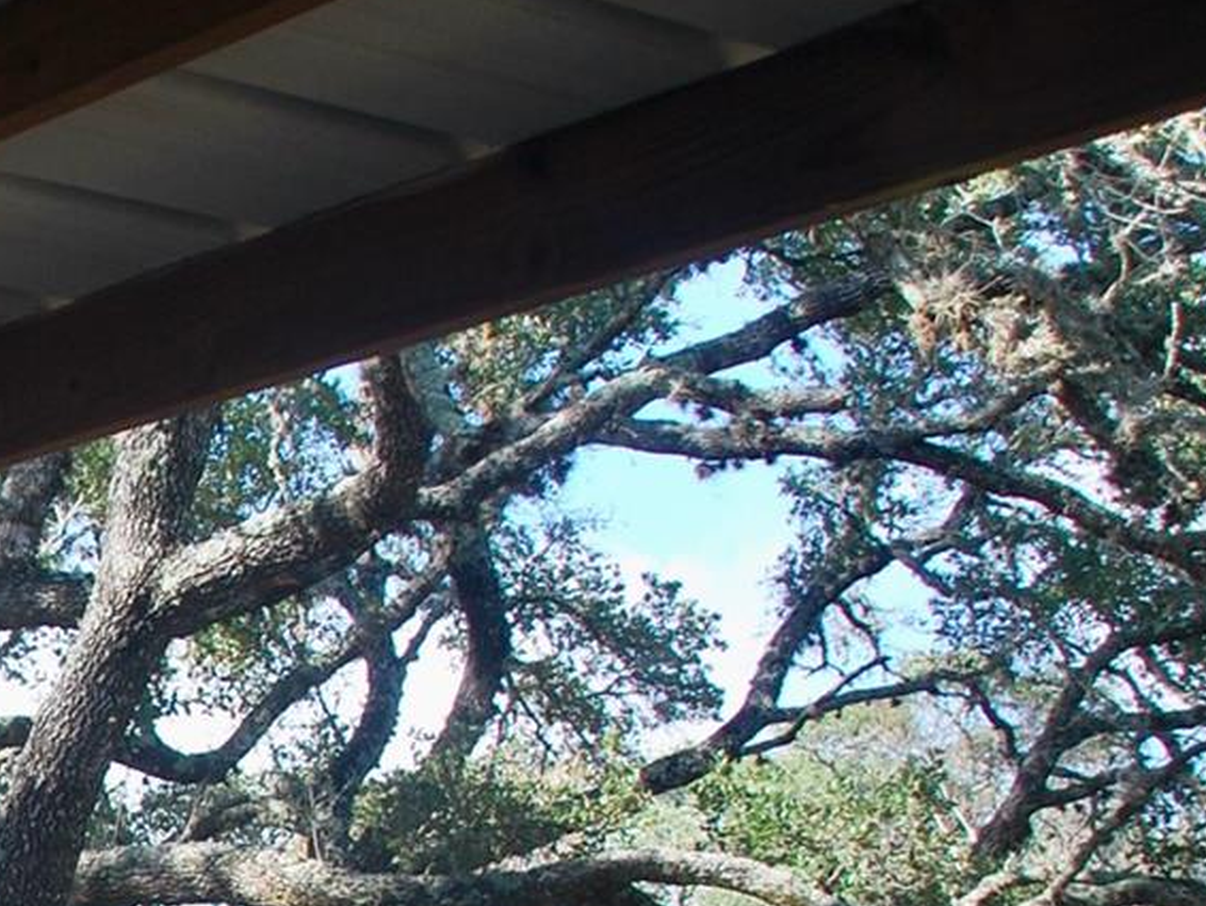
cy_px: 991
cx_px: -539
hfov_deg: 18.7
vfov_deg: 15.3
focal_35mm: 94
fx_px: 3276
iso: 100
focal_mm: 18
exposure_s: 1/125
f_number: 5.6
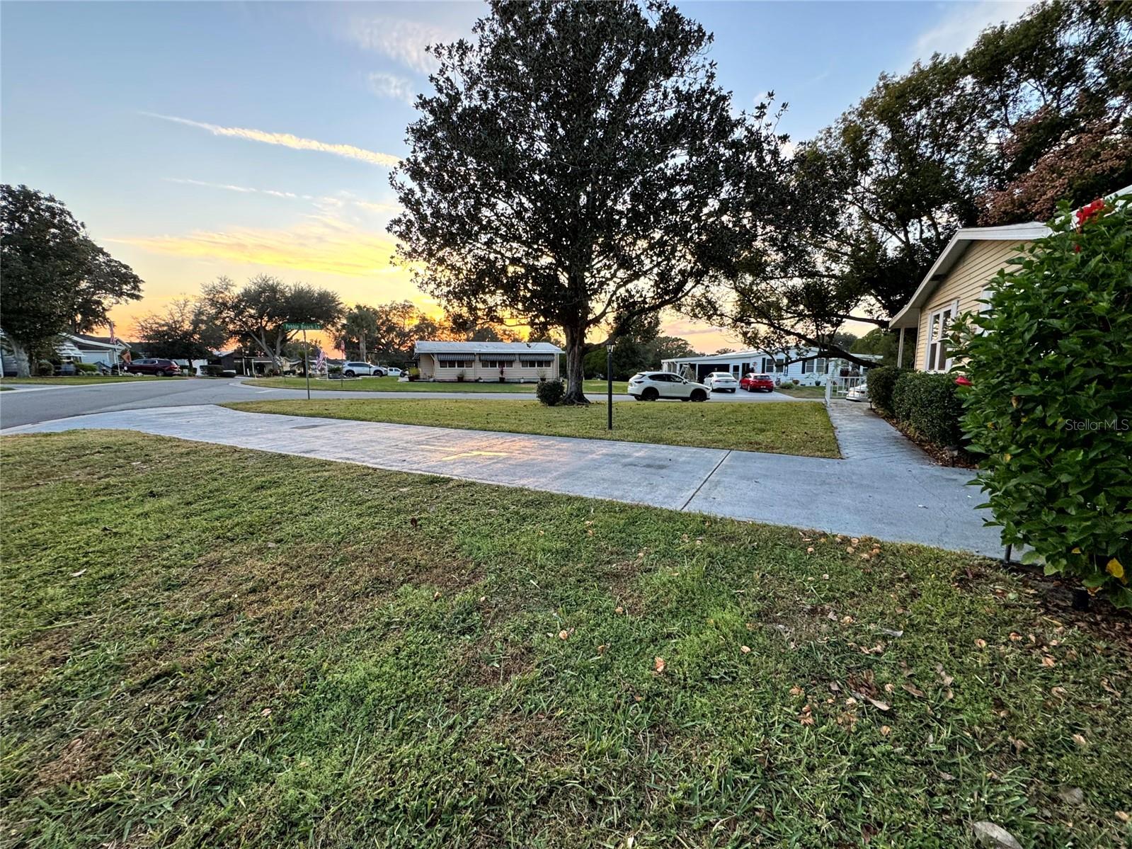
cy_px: 424
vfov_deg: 85.7
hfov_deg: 102.1
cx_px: 566
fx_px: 458
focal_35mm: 14
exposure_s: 1/99
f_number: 2.2
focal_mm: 2.22
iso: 125
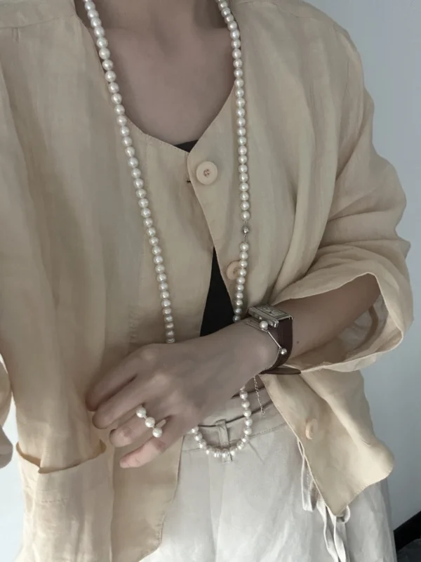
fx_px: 486
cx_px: 210
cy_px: 281
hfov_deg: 46.8
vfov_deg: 60.0
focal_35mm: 30
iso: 400
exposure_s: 1/34
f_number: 1.9
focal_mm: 2.69
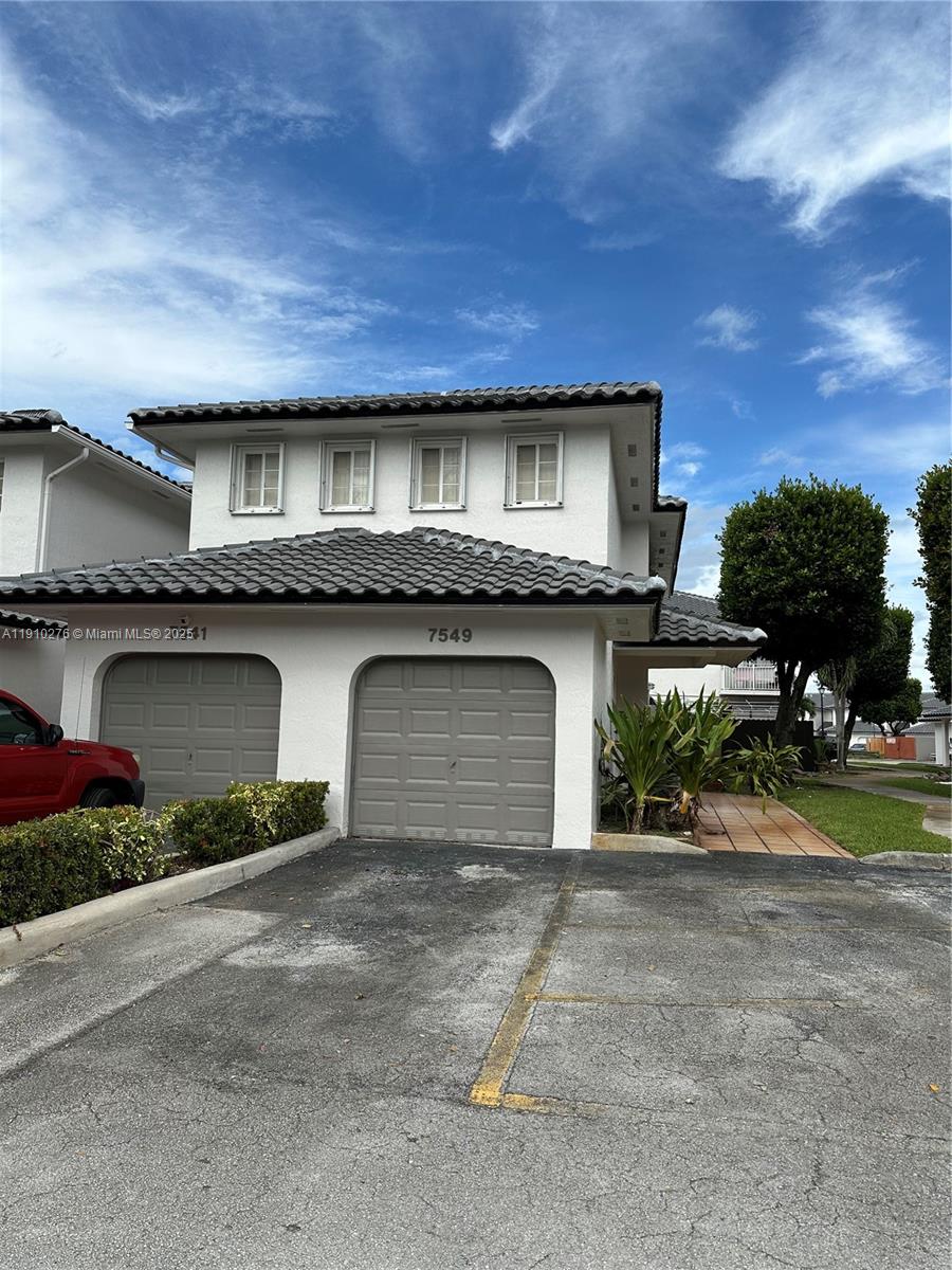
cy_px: 635
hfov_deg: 56.8
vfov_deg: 71.6
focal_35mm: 24
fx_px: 880
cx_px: 476
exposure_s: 1/4016
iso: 80
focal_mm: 6.86
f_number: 1.78
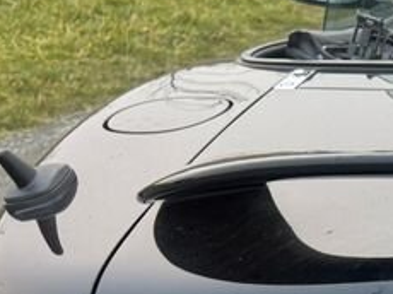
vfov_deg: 13.5
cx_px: 731
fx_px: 1214
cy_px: 333
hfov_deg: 15.5
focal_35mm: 107
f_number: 1.78
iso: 100
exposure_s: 1/121
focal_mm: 6.76
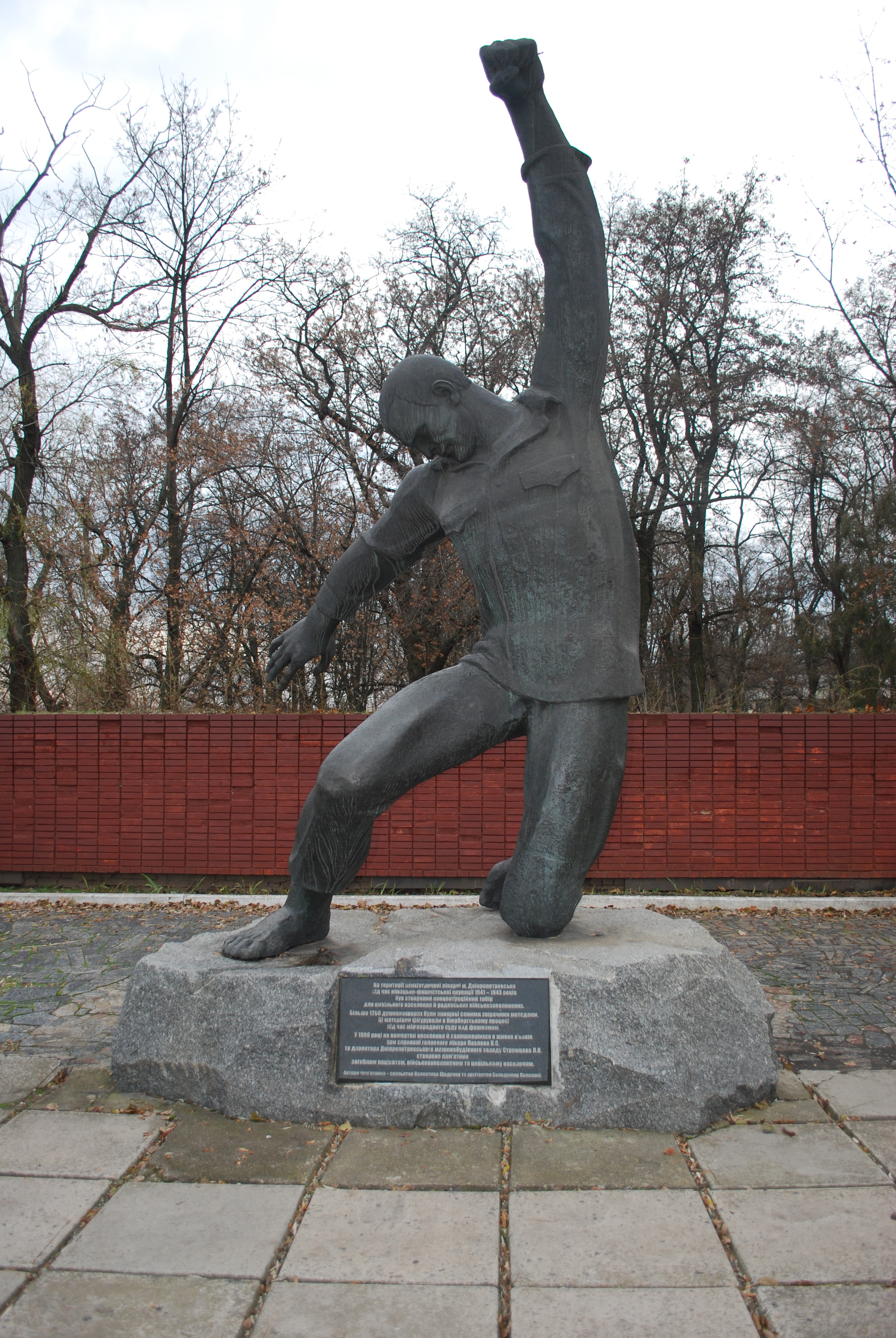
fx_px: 1005
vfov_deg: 67.3
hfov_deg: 48.0
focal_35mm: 27
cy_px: 669
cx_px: 448
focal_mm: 18
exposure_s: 1/125
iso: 200
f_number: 3.5
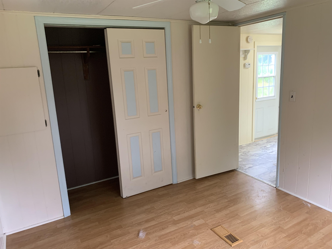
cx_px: 166
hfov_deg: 67.3
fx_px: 249
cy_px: 124
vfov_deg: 53.1
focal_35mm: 26
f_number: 1.8
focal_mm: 4.25
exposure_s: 1/60
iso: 200
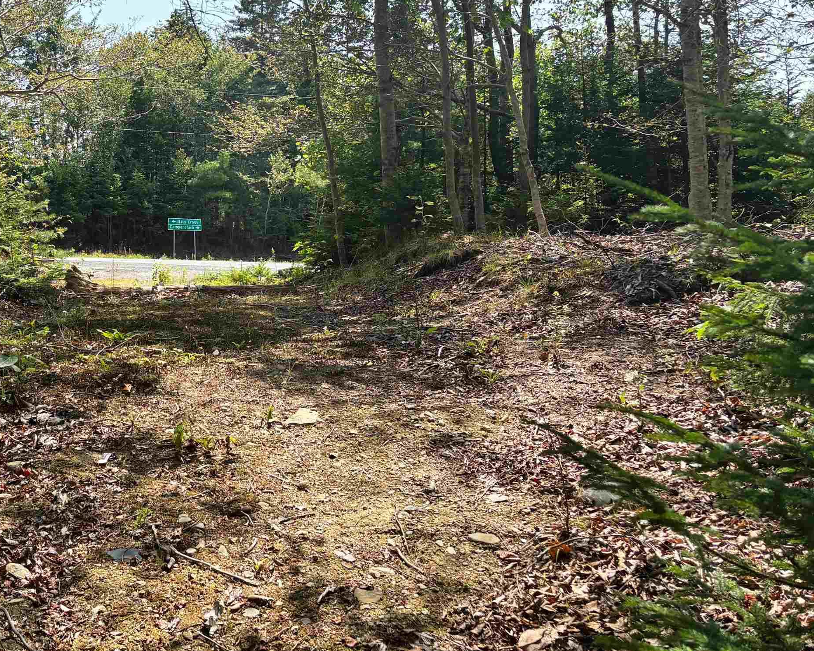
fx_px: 1012
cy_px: 215
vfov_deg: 35.3
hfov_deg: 42.3
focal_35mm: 42
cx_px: 190
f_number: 1.6
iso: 64
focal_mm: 5.96
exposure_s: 1/1848
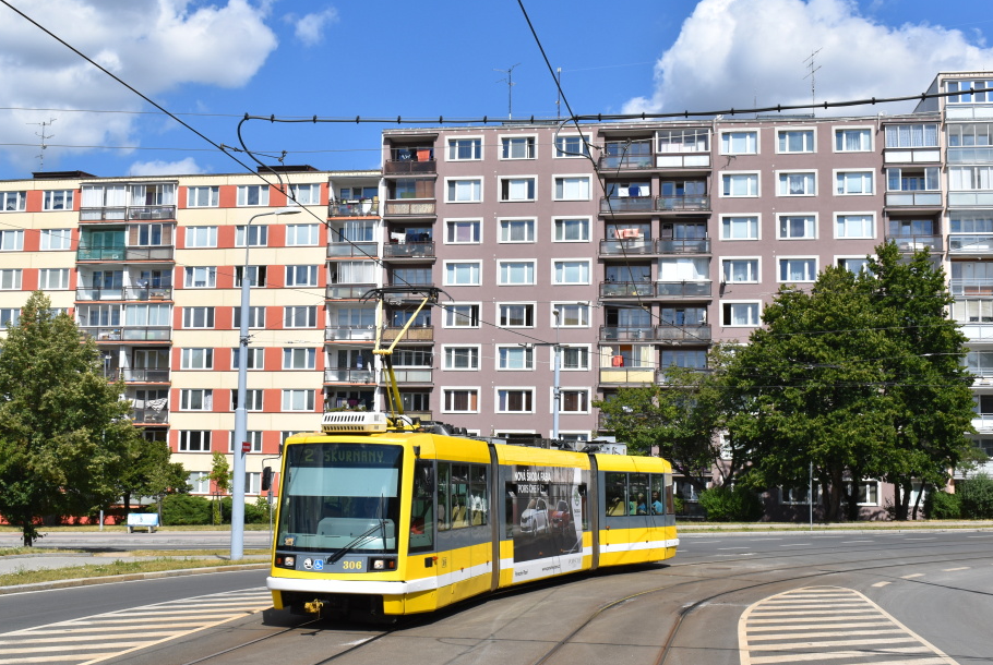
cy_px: 349
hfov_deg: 43.0
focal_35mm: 46
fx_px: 1259
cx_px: 455
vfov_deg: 29.6
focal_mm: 27
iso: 200
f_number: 11
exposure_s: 1/500
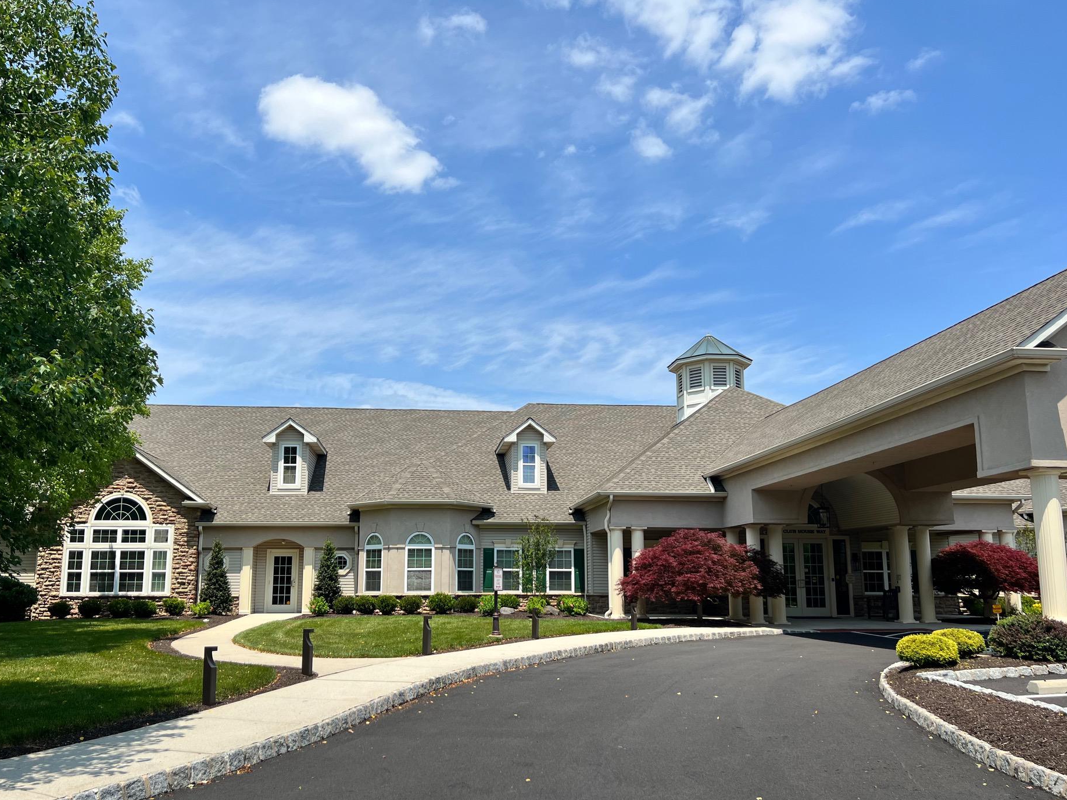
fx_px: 894
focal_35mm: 29
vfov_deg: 48.2
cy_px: 437
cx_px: 504
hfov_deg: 61.6
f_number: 1.5
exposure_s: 1/3356
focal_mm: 5.7
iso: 50
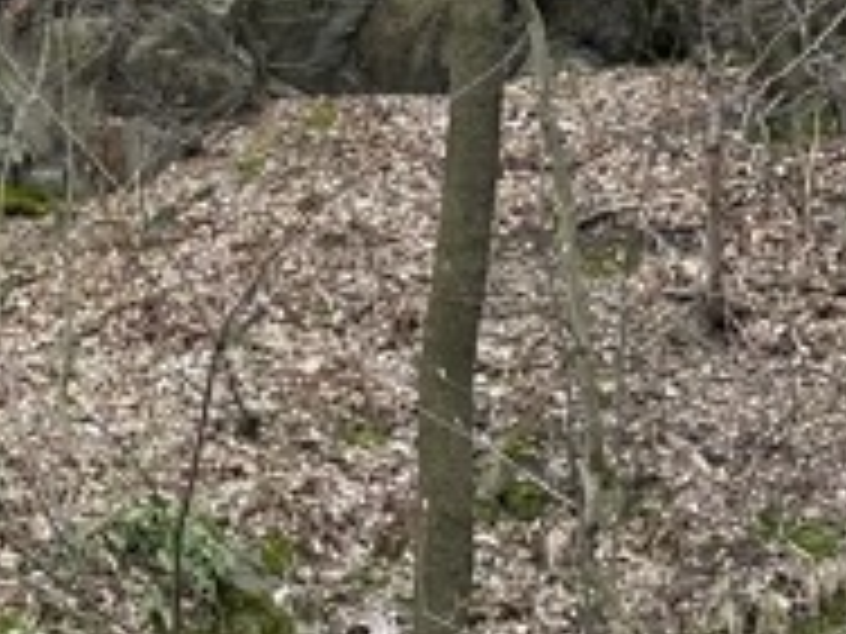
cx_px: -598
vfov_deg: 11.3
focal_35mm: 131
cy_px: 157
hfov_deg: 13.7
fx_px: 3202
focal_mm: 6.86
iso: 80
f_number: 1.78
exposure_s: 1/297
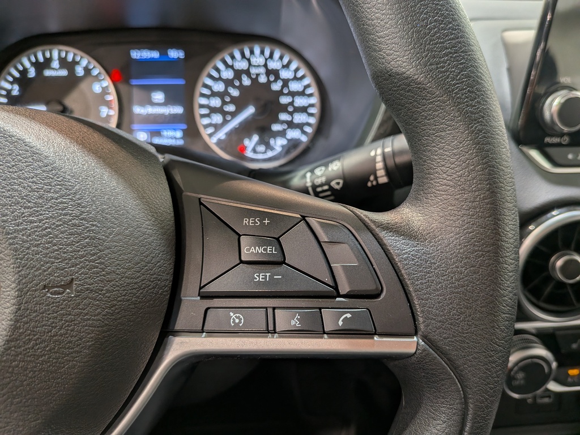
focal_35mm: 24
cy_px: 218
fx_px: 402
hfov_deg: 71.6
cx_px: 290
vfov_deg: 56.8
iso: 42
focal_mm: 4.53
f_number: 1.7
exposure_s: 1/100
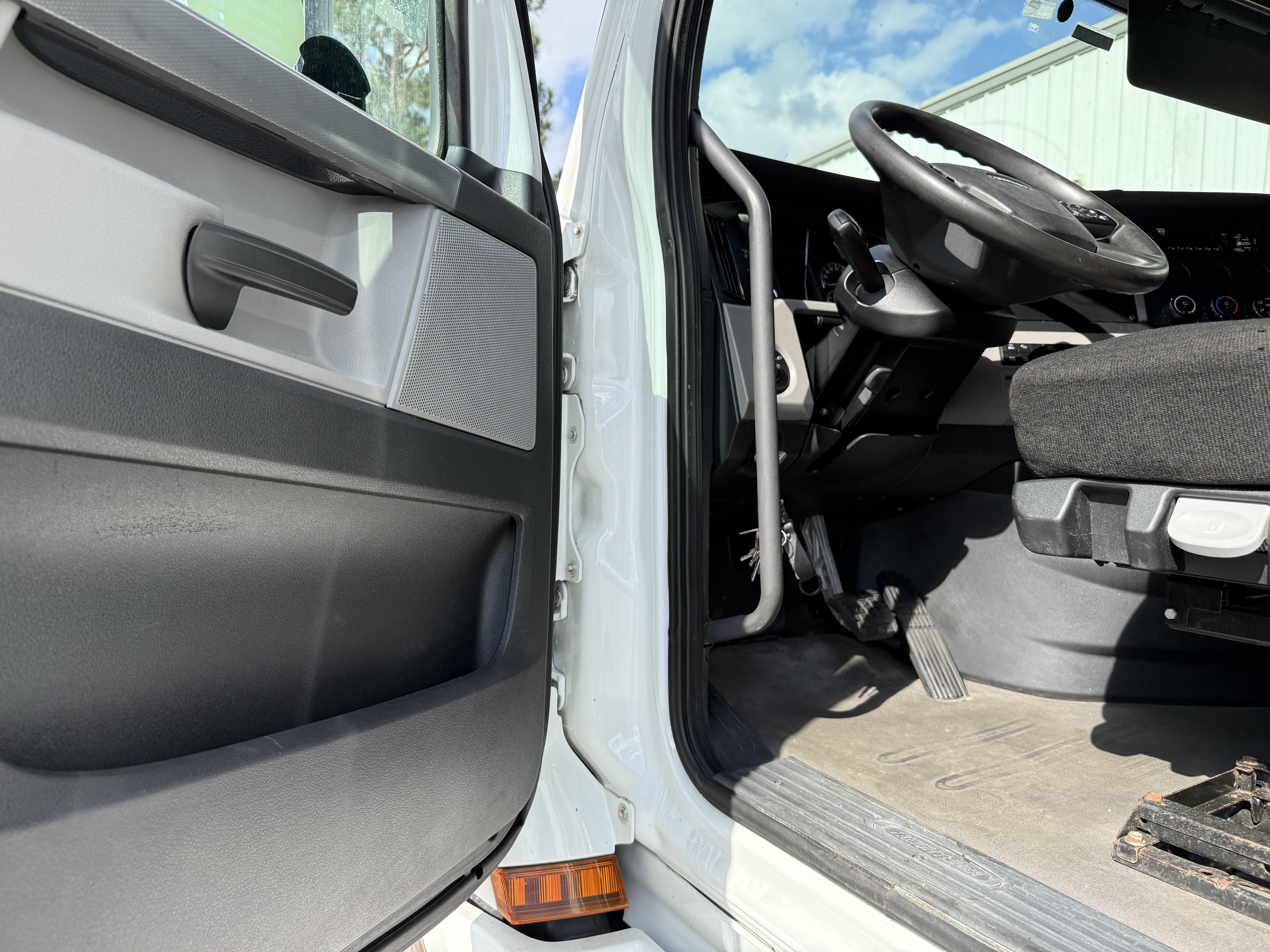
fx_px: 881
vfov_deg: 56.8
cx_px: 635
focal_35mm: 24
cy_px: 476
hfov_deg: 71.6
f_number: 1.78
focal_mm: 6.76
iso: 100
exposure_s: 1/1727
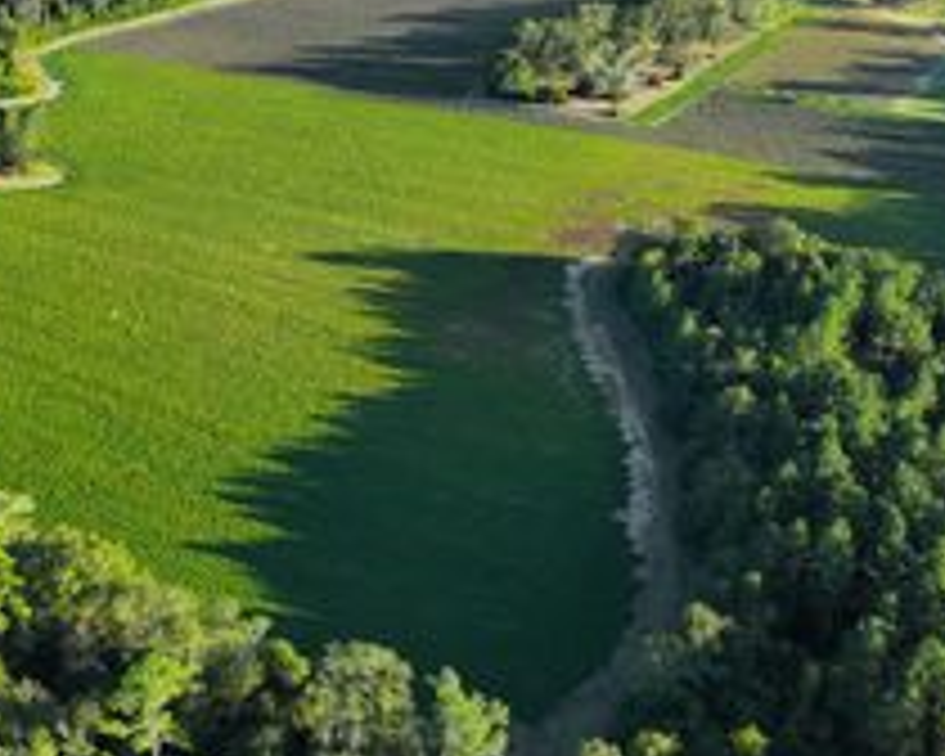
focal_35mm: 48
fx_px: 1342
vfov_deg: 31.3
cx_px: 252
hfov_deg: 37.9
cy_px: 274
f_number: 2.8
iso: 330
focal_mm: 12.29
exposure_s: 1/1600
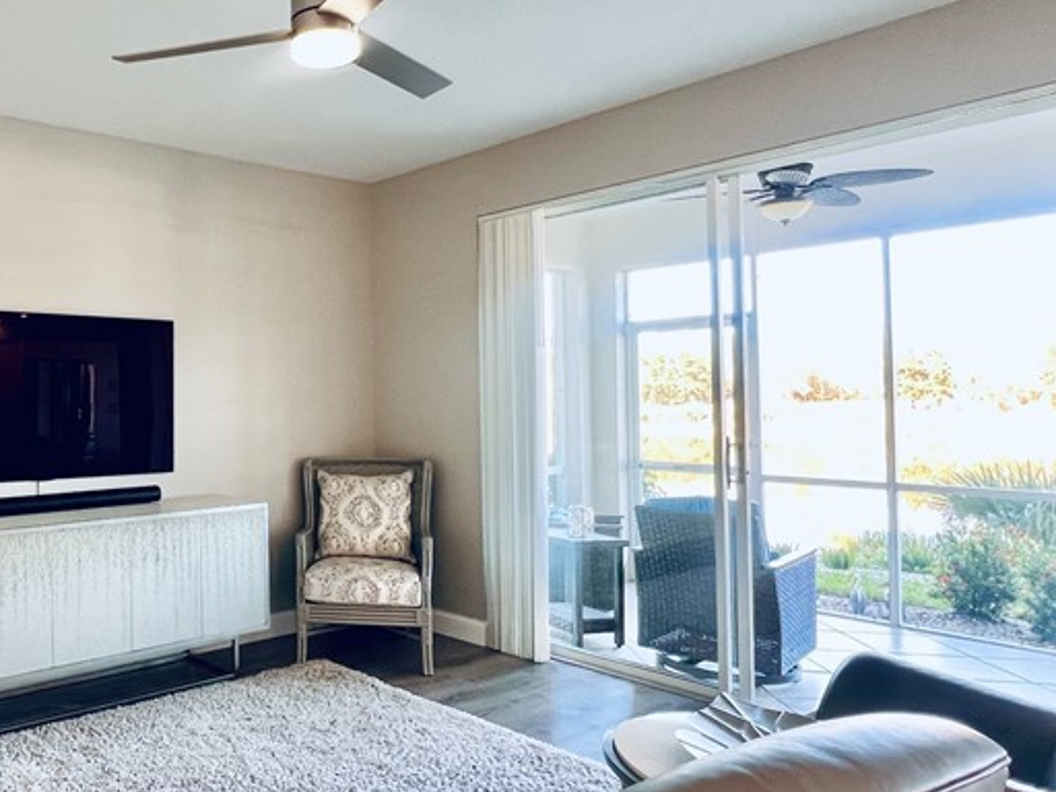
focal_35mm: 26
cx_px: 241
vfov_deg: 53.1
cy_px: 384
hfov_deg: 62.7
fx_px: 793
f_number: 1.8
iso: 160
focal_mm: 1.57
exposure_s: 1/60
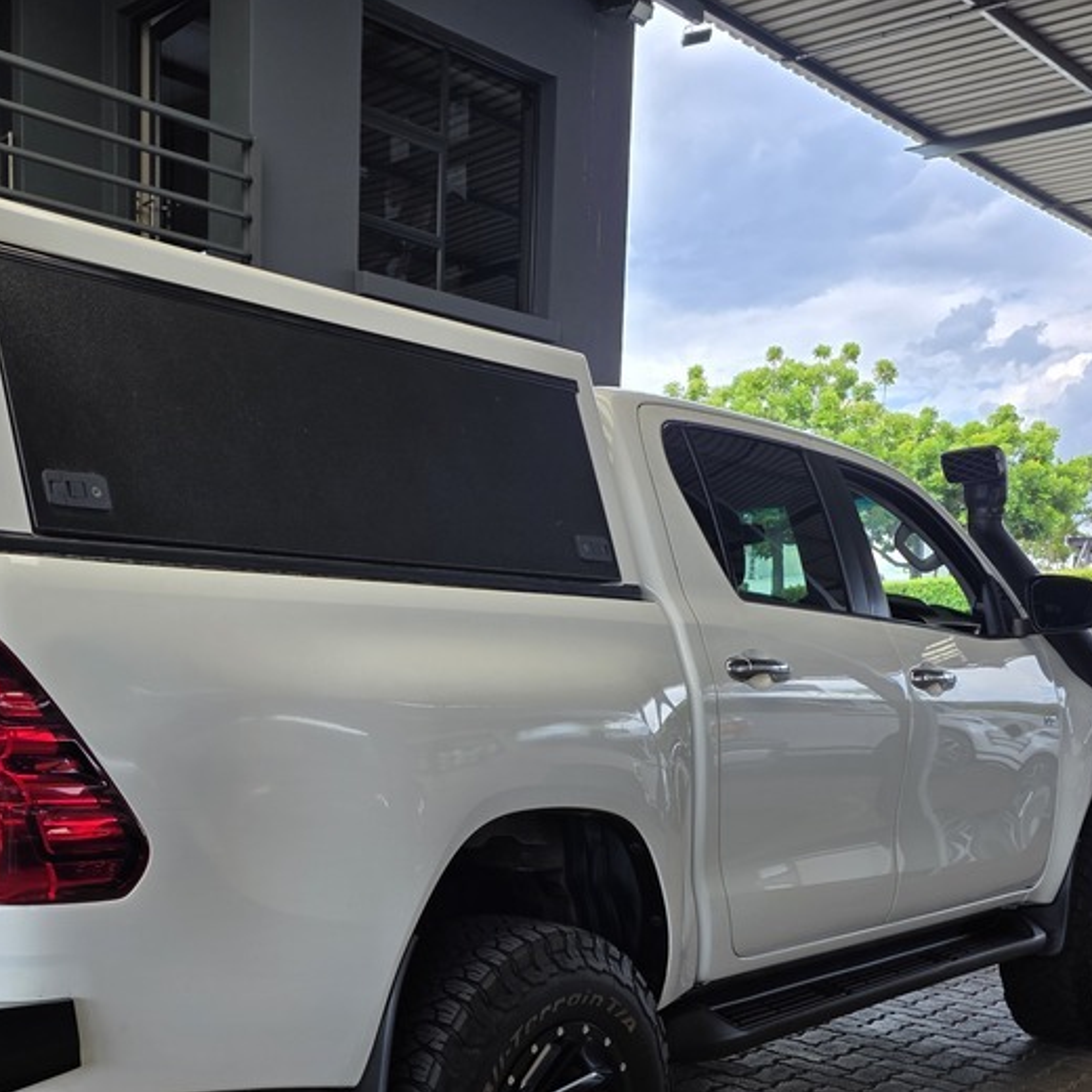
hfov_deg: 40.8
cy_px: 792
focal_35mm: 40
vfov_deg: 40.9
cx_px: 294
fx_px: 1428
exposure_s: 1/359
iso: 32
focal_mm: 6.25
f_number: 1.7
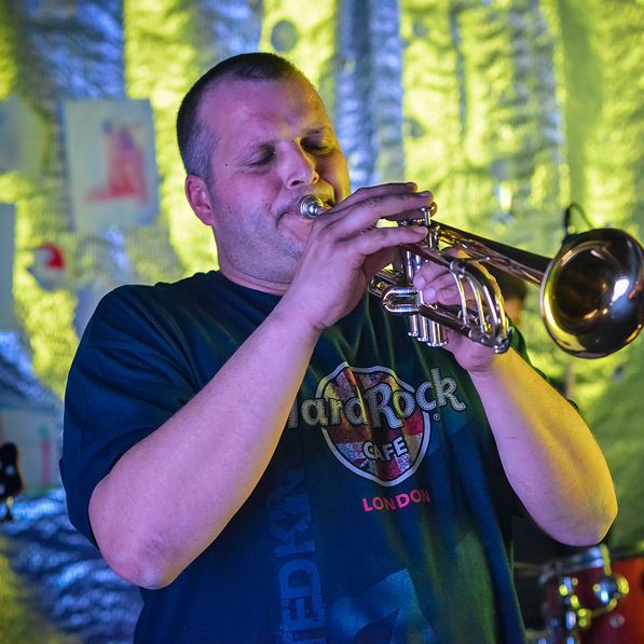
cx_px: 382
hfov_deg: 16.0
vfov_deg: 16.0
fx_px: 2294
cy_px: 321
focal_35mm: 109
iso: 6400
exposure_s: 1/100
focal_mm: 85
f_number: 4.5
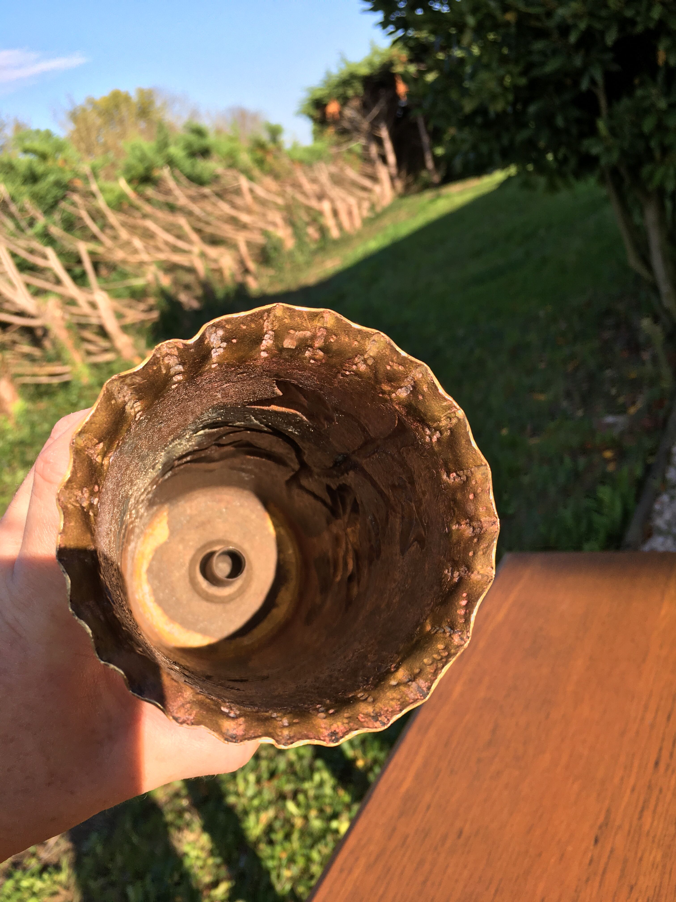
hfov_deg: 48.2
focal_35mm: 29
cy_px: 451
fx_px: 755
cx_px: 338
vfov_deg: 61.7
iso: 25
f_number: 2.2
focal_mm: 4.15
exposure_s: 1/674
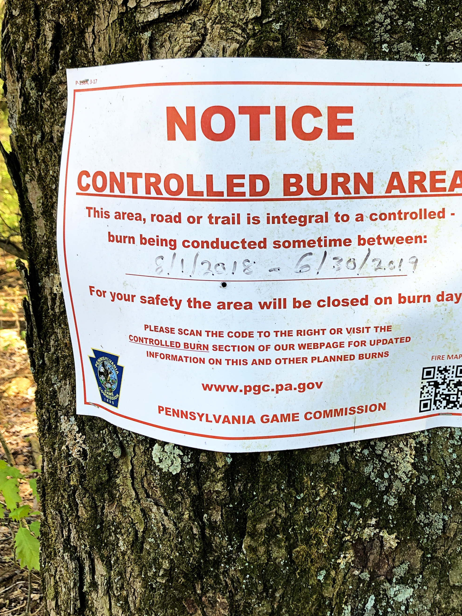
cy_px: 268
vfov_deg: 43.8
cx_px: 282
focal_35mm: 43
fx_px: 765
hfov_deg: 33.5
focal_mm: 4
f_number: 1.8
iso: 20
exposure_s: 1/121
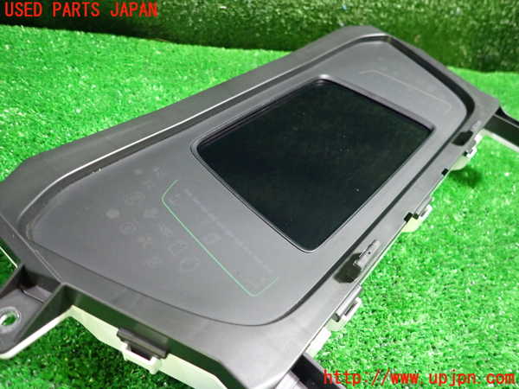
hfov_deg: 69.4
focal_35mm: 25
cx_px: 260
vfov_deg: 54.9
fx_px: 375
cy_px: 194
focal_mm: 4.5
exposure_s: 1/30
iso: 800
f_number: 2
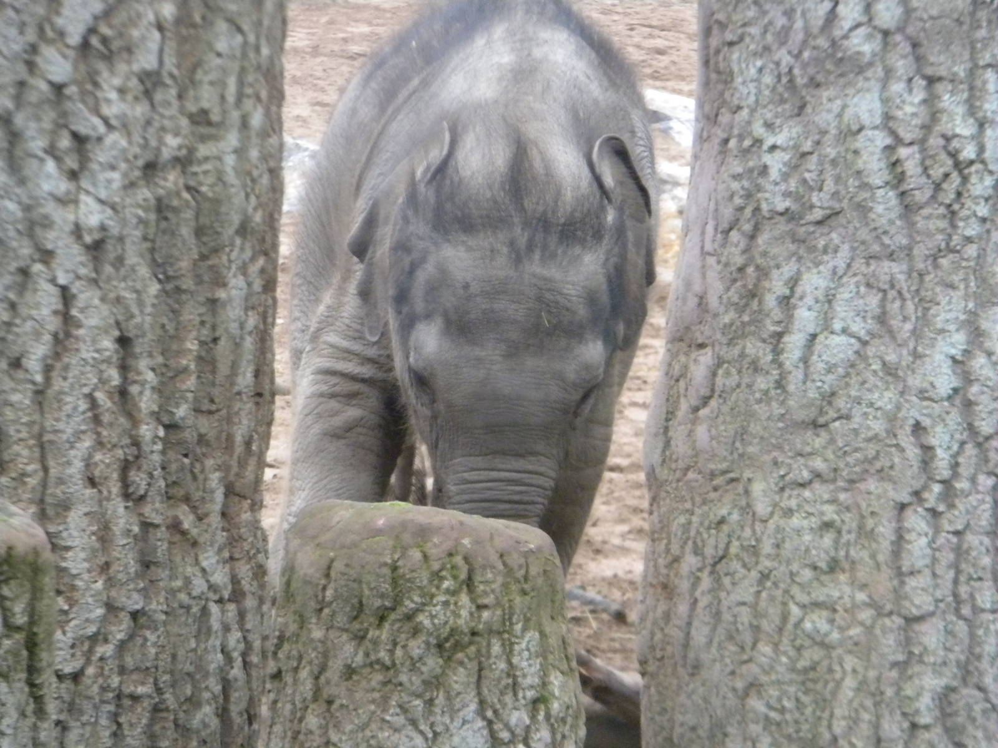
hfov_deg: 13.3
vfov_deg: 10.0
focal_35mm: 148
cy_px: 374
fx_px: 4267
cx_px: 499
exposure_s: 1/127
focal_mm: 26.8
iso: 800
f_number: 5
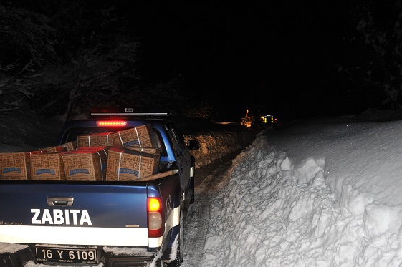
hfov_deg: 60.3
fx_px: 346
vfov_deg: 42.2
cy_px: 140
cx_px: 204
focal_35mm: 31
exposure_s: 1/60
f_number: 4.5
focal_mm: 18
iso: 500
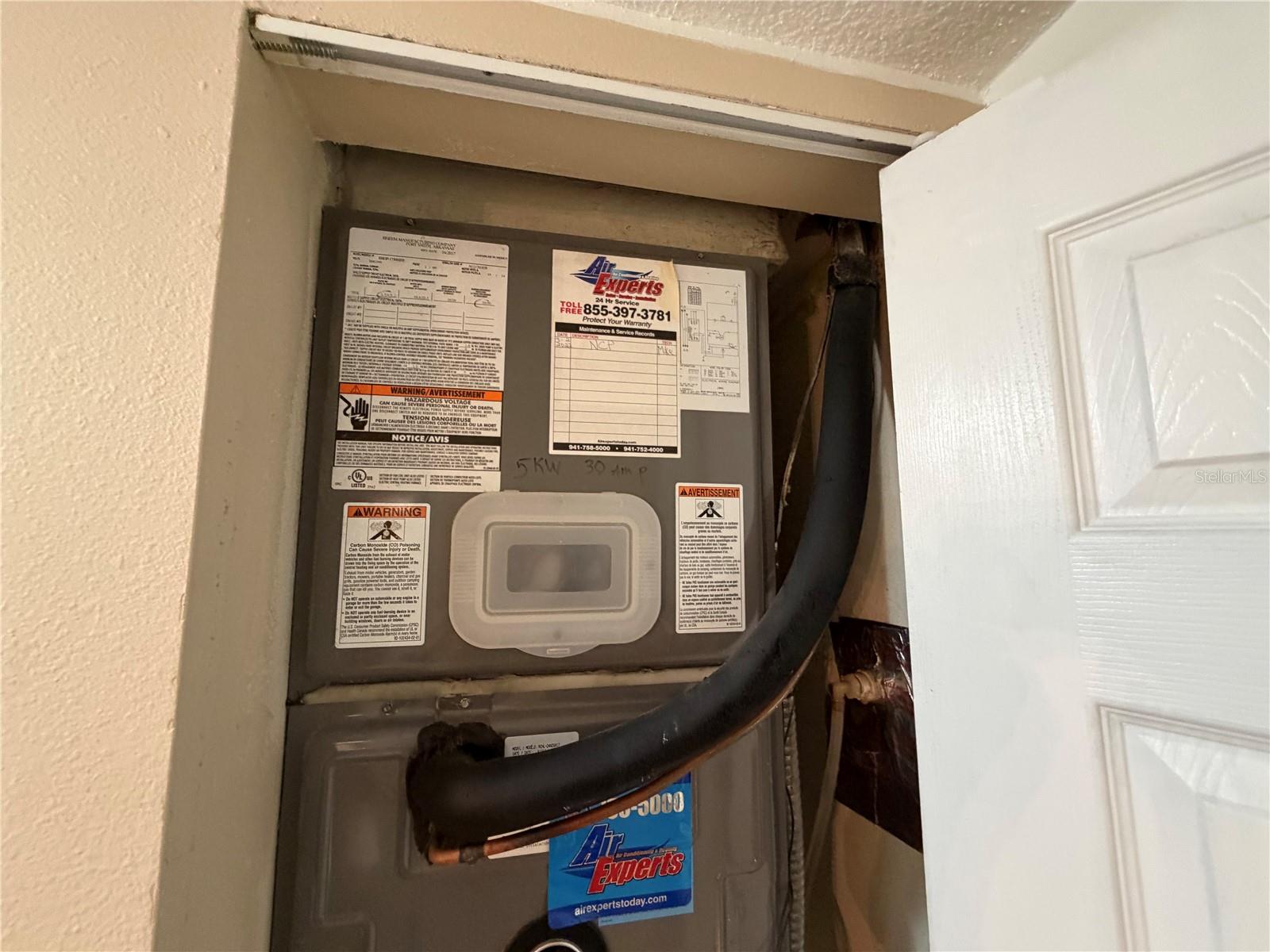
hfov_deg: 102.1
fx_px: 514
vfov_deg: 85.7
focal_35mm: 14
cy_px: 476
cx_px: 635
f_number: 2.2
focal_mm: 2.22
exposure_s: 1/60
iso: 500
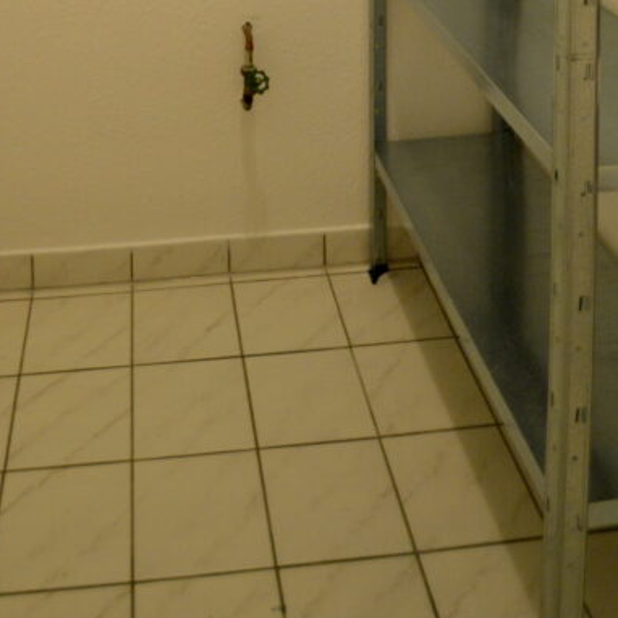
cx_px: 191
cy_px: -311
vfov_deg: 27.4
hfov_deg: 39.2
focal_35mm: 42
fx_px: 854
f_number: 3.5
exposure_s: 1/60
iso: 560
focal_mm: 11
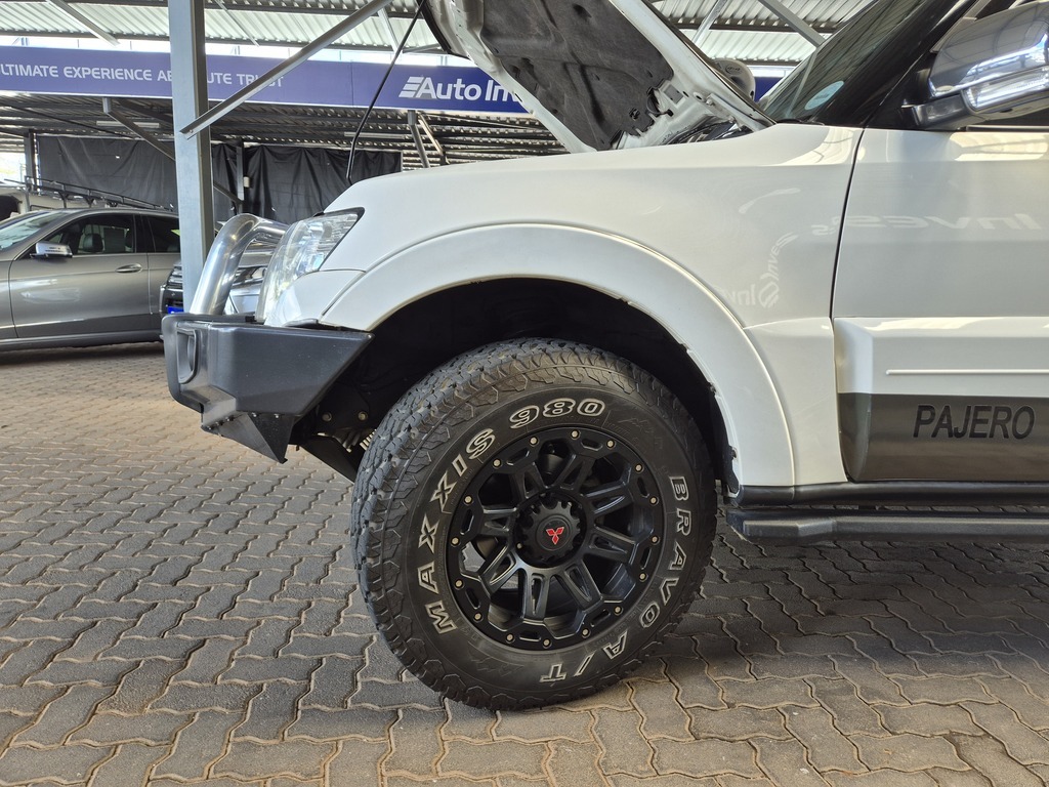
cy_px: 394
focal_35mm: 23
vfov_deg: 58.9
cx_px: 524
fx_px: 697
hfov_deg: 73.9
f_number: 1.8
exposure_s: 1/180
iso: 50
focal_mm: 5.4
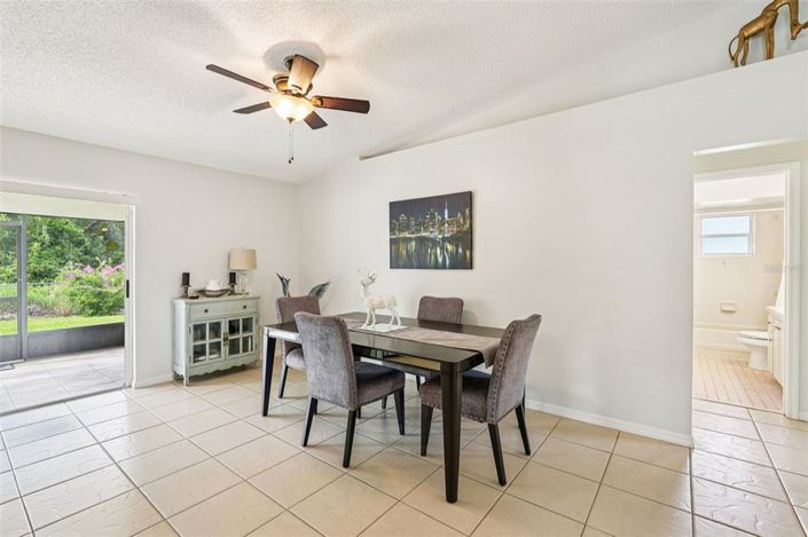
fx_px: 359
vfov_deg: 73.7
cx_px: 404
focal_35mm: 16
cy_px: 268
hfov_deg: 96.8
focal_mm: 16
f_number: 8
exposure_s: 1/6
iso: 400
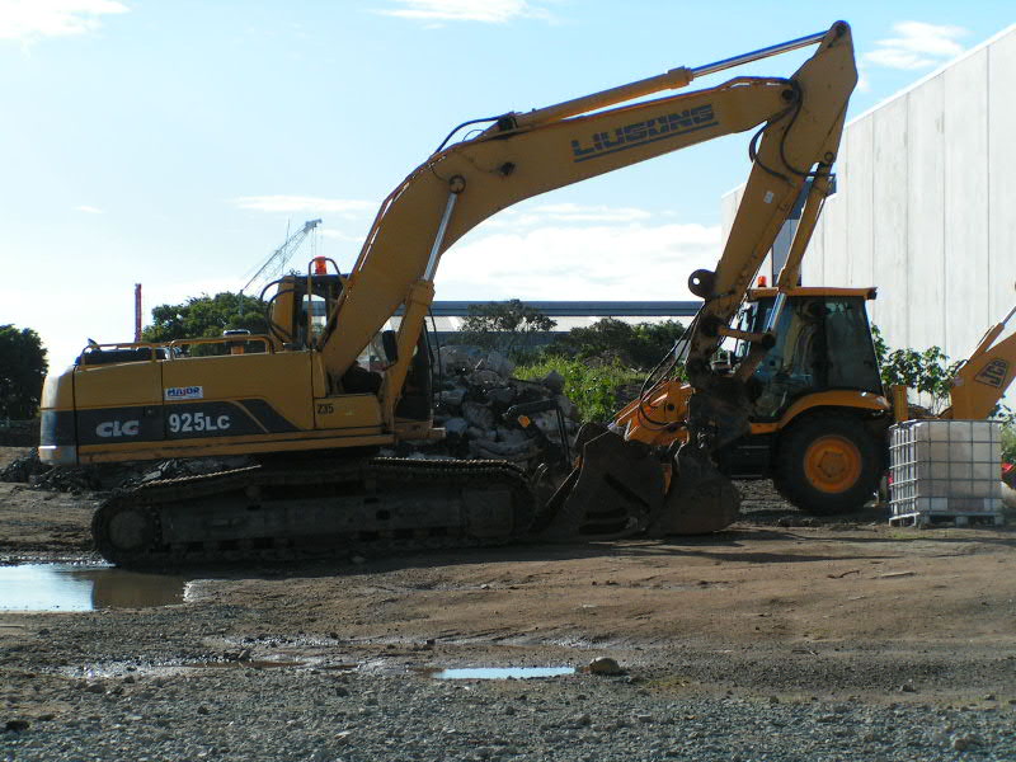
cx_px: 508
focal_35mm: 119
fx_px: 3493
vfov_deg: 12.5
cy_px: 381
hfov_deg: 16.6
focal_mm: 18.2
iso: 50
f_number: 7.1
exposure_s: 1/400
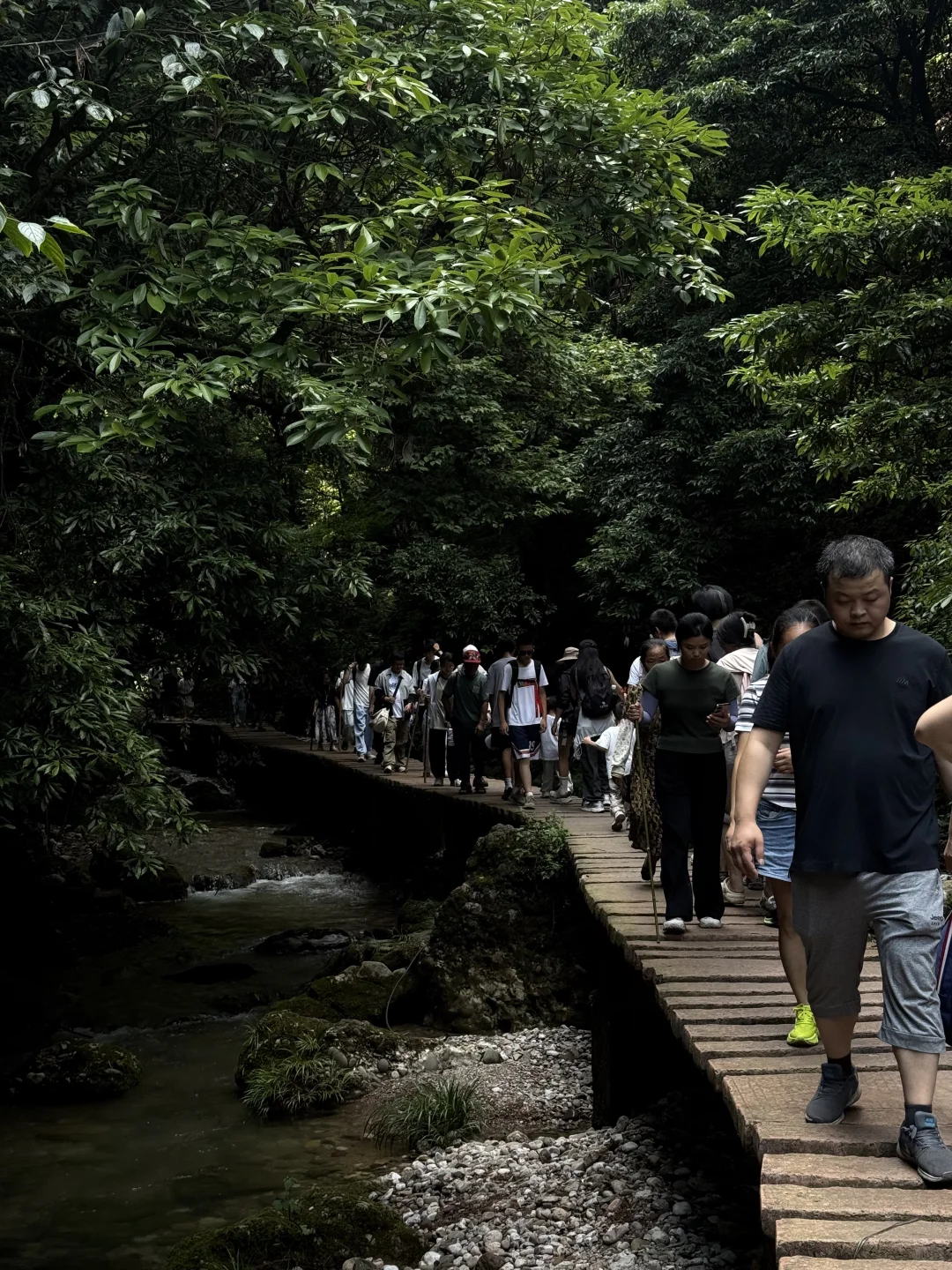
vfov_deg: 39.7
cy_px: 635
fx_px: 1760
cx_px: 476
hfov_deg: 30.3
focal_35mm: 48
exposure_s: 1/490
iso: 80
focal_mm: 6.76
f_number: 1.78
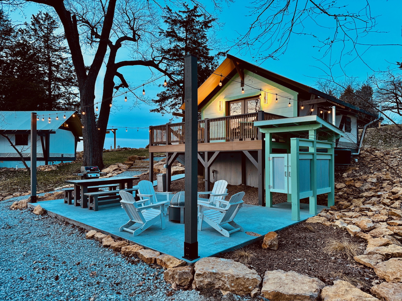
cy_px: 150
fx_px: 279
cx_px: 201
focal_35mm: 24
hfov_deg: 71.6
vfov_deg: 56.8
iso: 200
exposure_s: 1/120
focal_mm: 6.86
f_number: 1.78
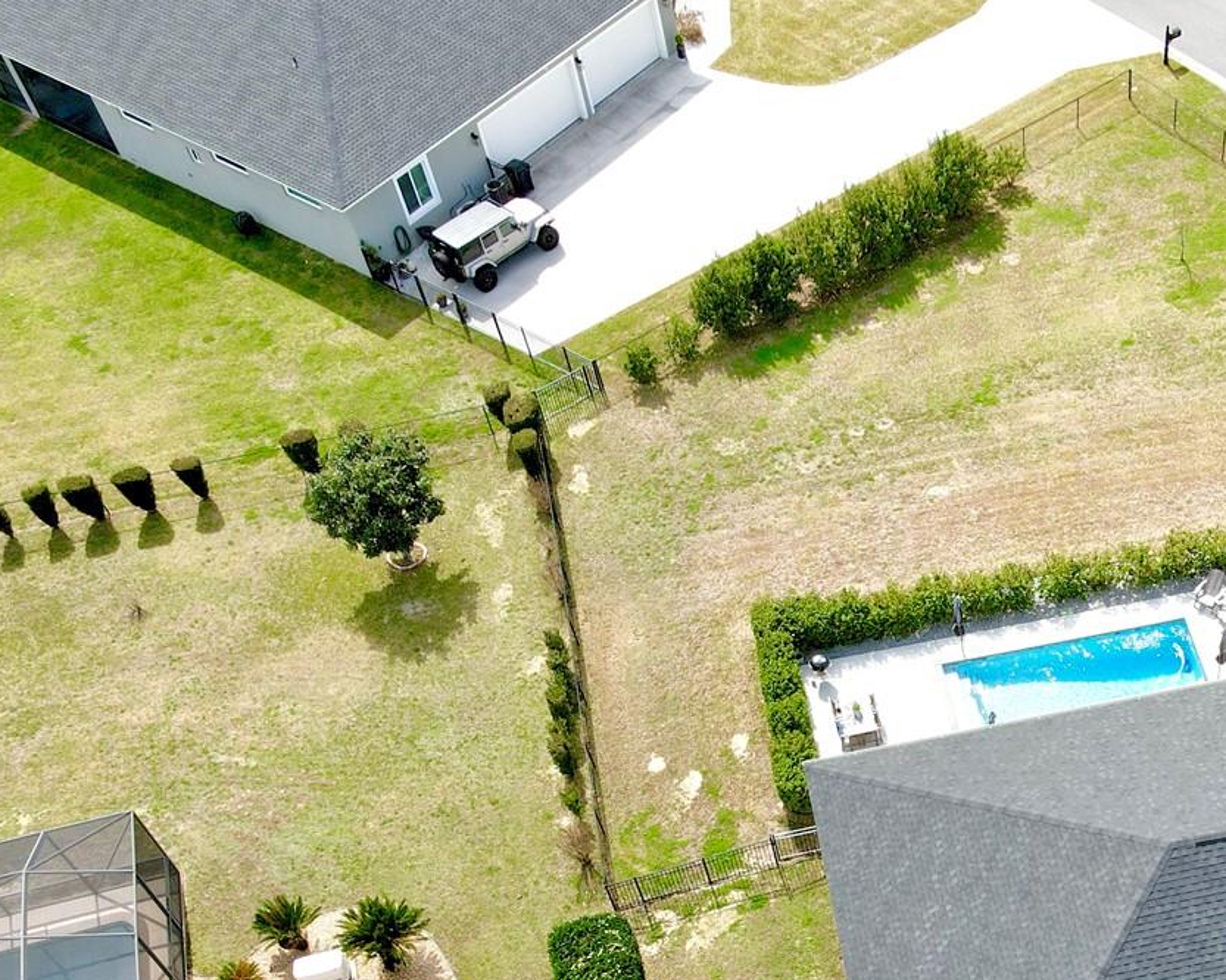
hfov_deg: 39.2
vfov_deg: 31.9
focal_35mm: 45
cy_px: 870
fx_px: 1632
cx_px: 1017
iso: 100
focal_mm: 4.5
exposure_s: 1/320
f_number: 2.8
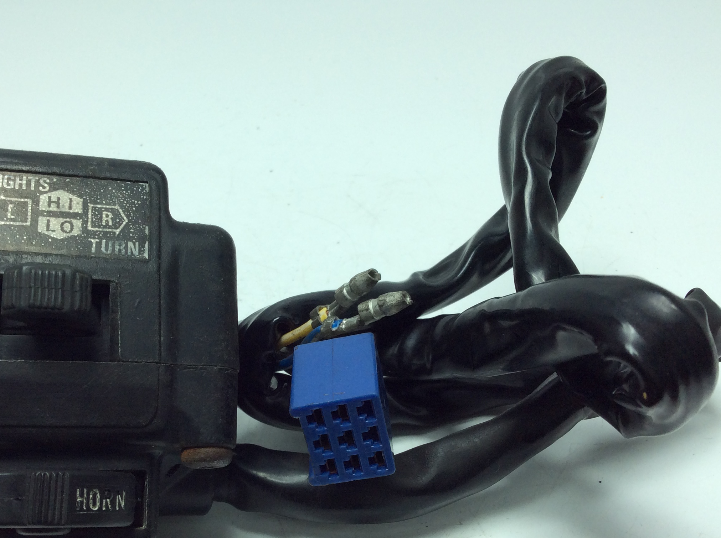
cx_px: 287
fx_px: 853
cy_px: 317
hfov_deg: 45.6
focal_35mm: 41
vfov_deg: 35.0
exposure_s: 1/304
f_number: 2.4
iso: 32
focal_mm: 3.3
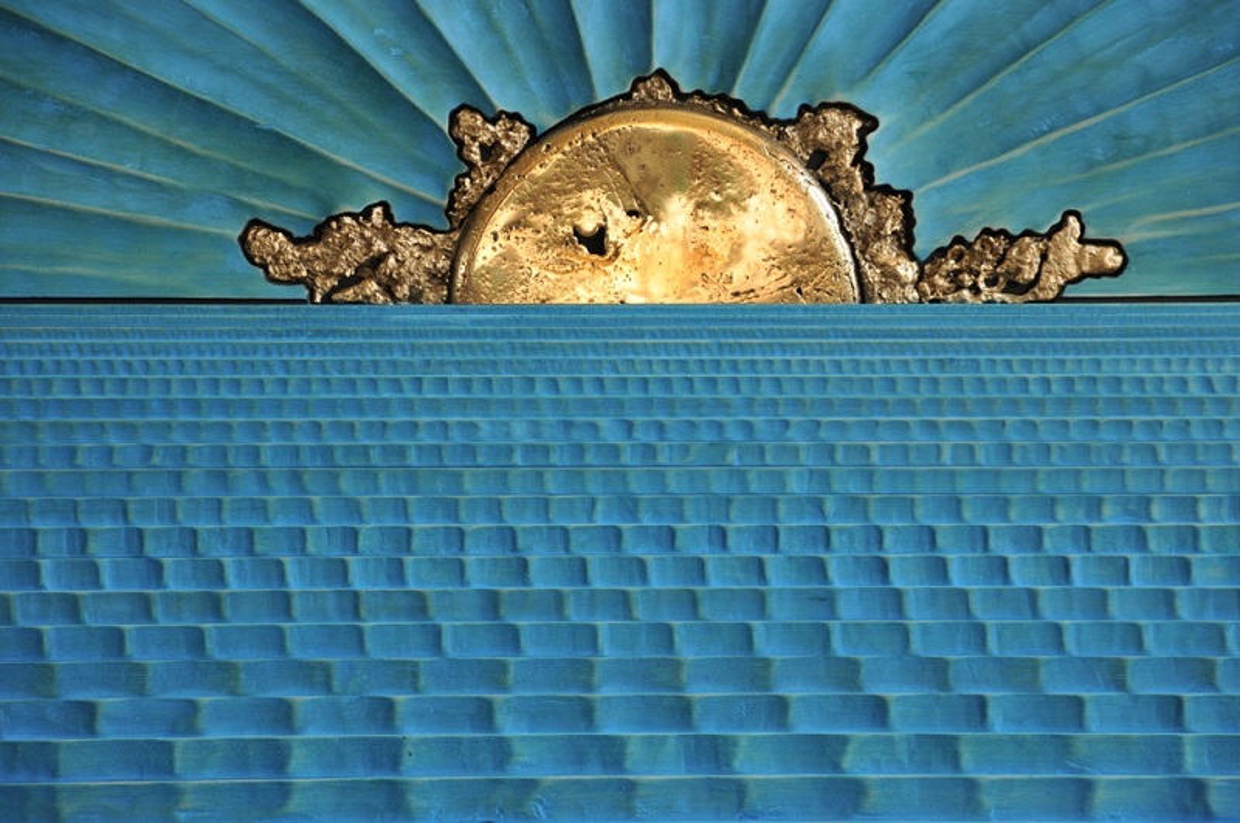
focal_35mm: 128
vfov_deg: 10.7
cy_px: 412
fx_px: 4385
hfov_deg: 16.1
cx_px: 620
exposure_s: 1/30
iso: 450
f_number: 5.6
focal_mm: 85
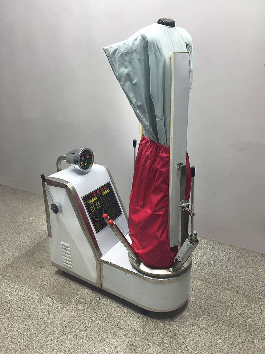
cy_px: 177
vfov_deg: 61.7
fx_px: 296
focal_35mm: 29
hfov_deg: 48.2
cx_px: 132
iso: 32
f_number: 2.2
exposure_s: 1/50
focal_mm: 4.15
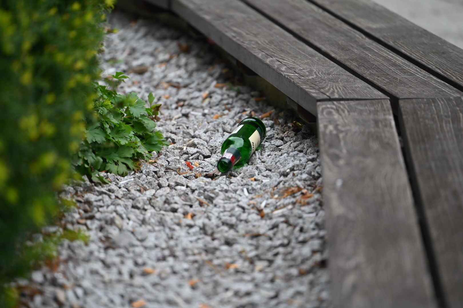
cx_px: 232
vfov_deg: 7.6
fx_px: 2315
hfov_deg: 11.4
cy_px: 154
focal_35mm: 180
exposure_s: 1/400
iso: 160
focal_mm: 180
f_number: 2.8
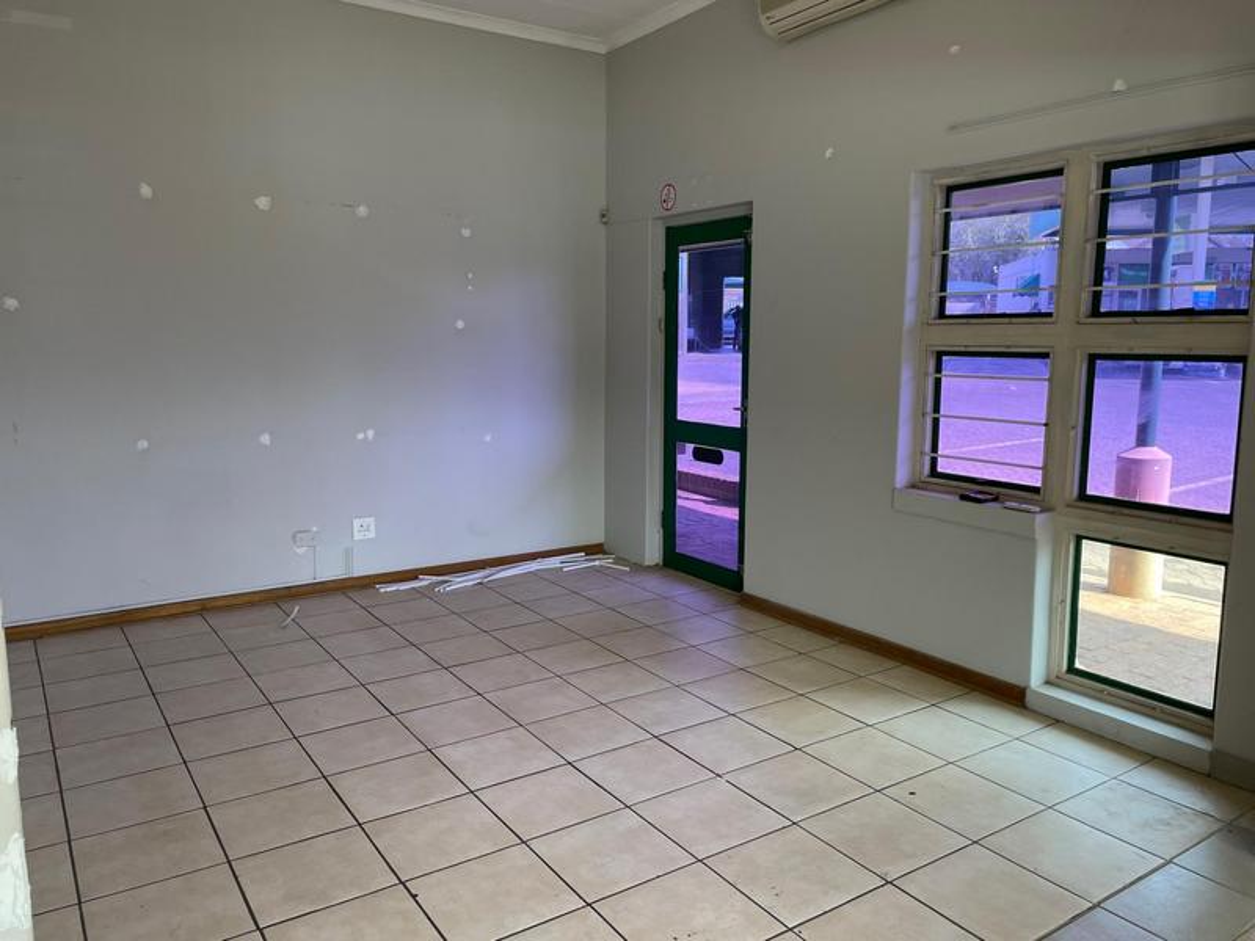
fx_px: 943
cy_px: 470
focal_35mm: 26
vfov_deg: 53.1
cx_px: 628
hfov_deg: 67.3
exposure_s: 1/100
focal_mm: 4.2
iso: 64
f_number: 1.6
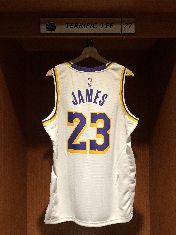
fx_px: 190
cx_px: 88
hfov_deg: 49.7
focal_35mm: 28
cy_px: 118
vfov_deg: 63.4
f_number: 1.8
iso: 25
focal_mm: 3.99
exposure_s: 1/30
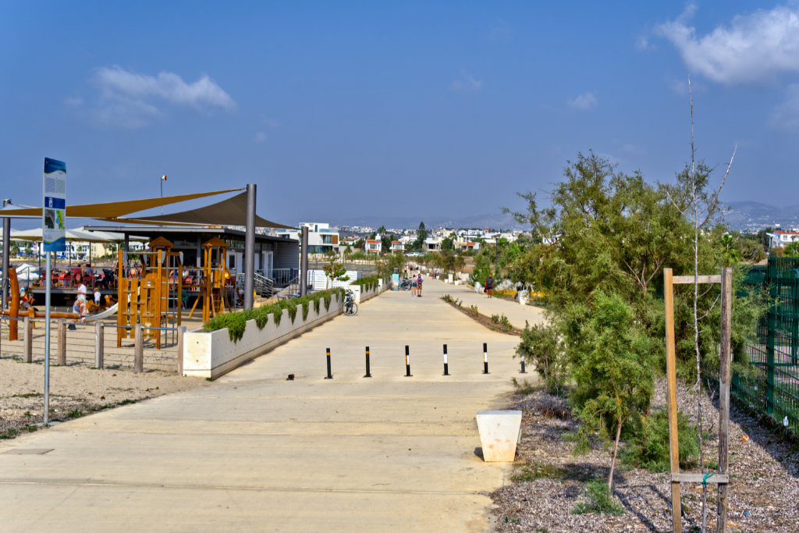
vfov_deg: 29.9
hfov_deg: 43.6
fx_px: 999
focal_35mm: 45
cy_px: 266
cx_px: 400
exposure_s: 1/1250
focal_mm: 30
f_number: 5
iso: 100
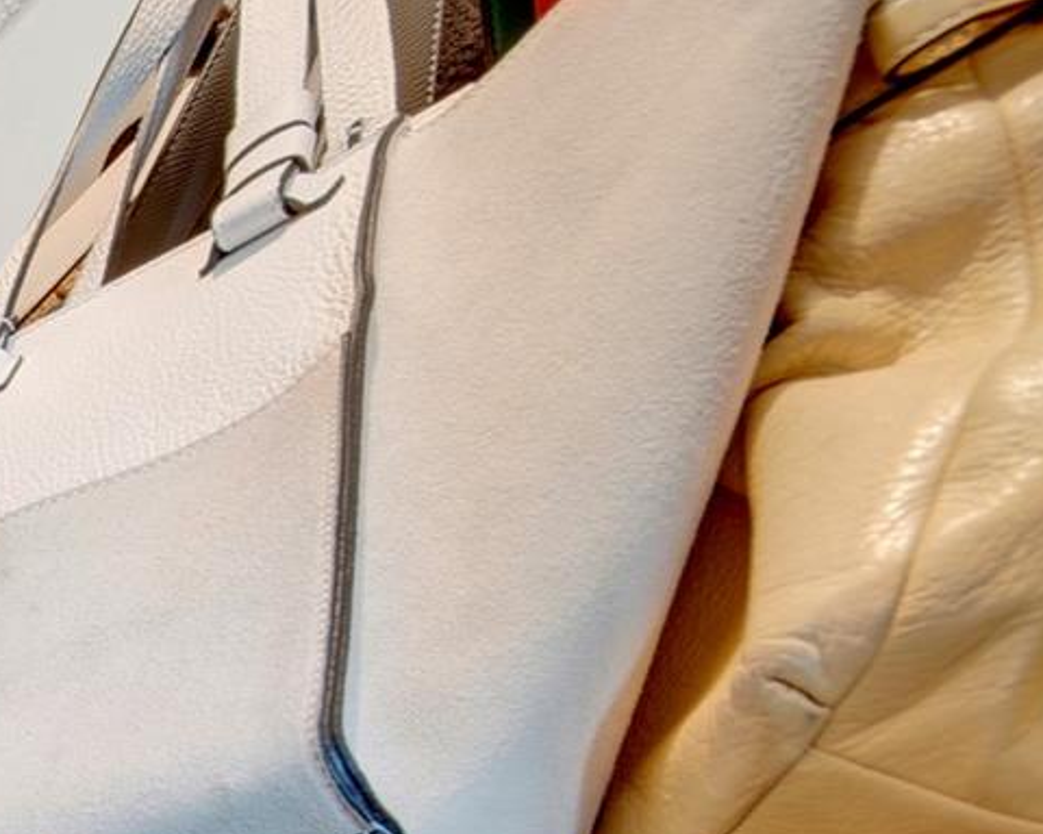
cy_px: 1408
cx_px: -1108
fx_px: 1482
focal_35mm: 48
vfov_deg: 22.4
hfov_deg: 18.6
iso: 100
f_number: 8
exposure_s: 2.5
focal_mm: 8
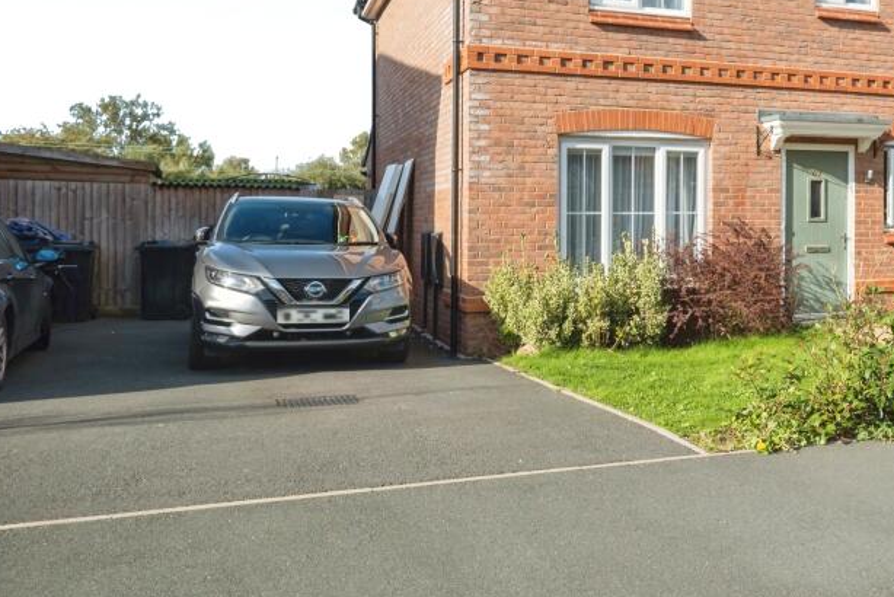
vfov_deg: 37.3
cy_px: 178
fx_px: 870
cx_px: 729
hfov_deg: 50.7
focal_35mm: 35
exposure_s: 1/800
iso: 200
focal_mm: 13.8
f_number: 4
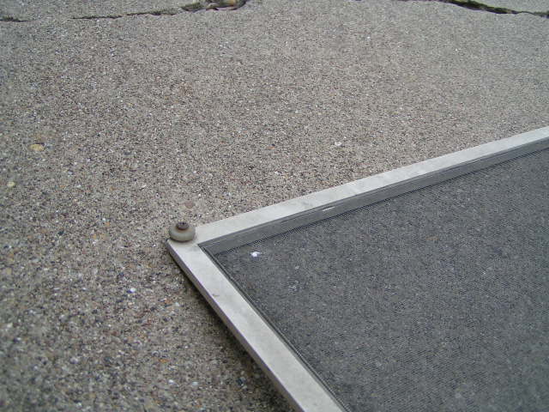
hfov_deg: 49.0
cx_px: 274
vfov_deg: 37.7
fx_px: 603
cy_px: 206
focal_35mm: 38
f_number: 3.2
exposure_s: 1/50
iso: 50
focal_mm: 5.8
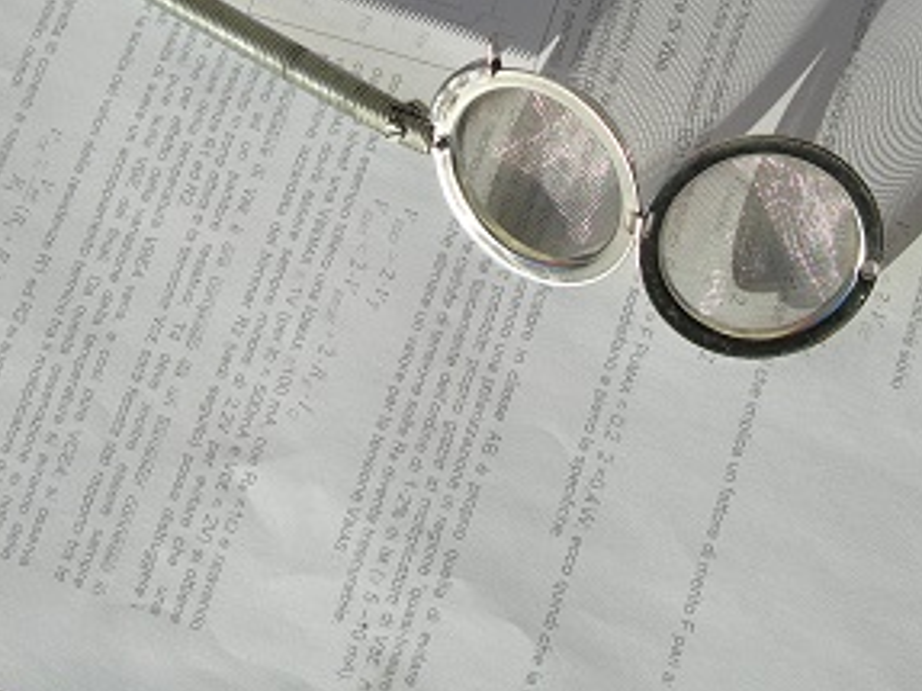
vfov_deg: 23.8
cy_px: 191
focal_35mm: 61
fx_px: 1624
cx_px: 604
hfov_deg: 31.5
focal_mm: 7.8
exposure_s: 1/445
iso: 50
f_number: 4.8
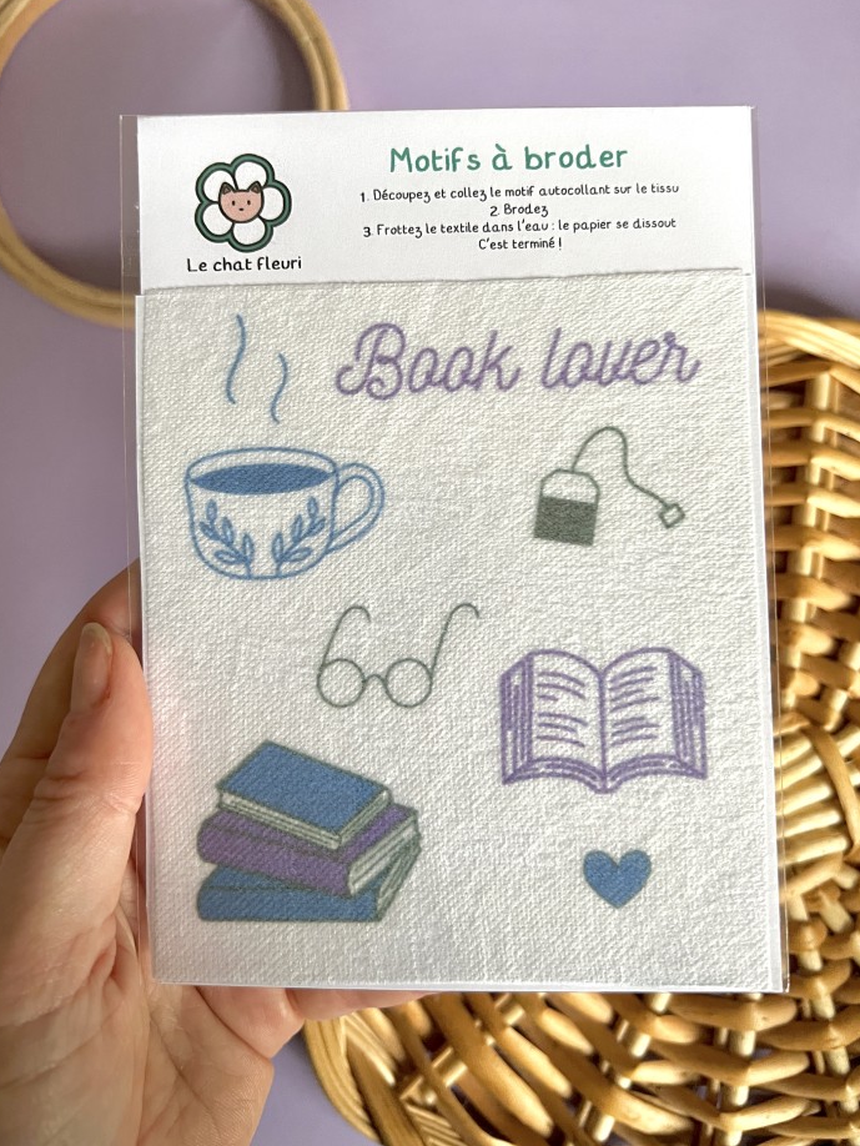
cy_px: 527
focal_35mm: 29
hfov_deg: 48.2
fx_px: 960
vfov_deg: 61.6
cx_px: 442
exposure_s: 1/60
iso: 250
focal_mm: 5.7
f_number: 1.5
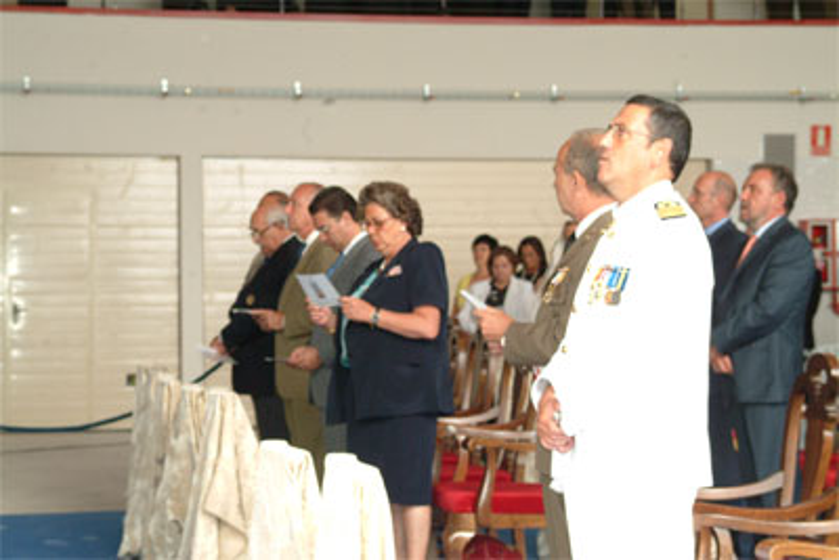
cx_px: 420
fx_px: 2238
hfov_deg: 21.2
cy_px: 280
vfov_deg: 14.3
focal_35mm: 96
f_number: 6.7
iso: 800
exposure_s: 1/125
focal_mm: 64
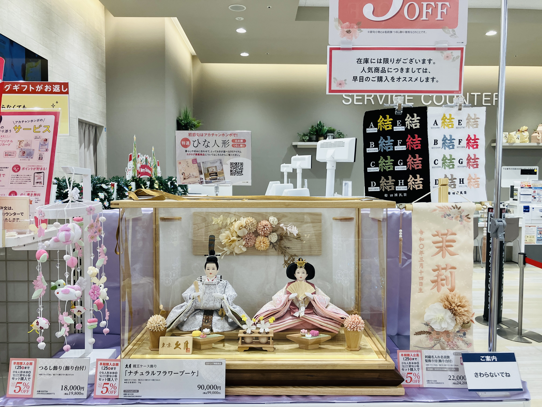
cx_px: 271
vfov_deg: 49.7
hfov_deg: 63.4
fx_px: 438
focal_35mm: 28
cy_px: 204
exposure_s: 1/100
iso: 64
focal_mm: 3.99
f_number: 1.8
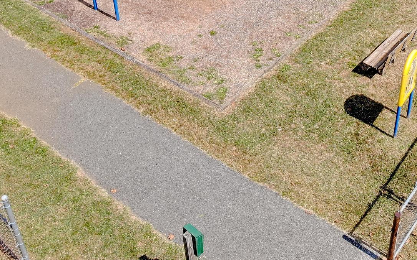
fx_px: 545
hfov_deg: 41.2
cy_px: -23
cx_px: 282
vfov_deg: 25.0
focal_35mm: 48
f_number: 2.8
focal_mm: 4.5
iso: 100
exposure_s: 1/602
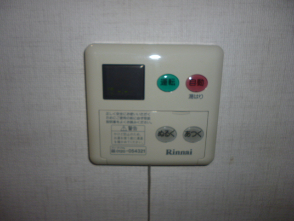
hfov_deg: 63.4
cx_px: 147
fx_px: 238
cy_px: 110
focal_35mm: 28
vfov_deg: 49.7
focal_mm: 5
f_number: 3.1
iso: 100
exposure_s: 1/60
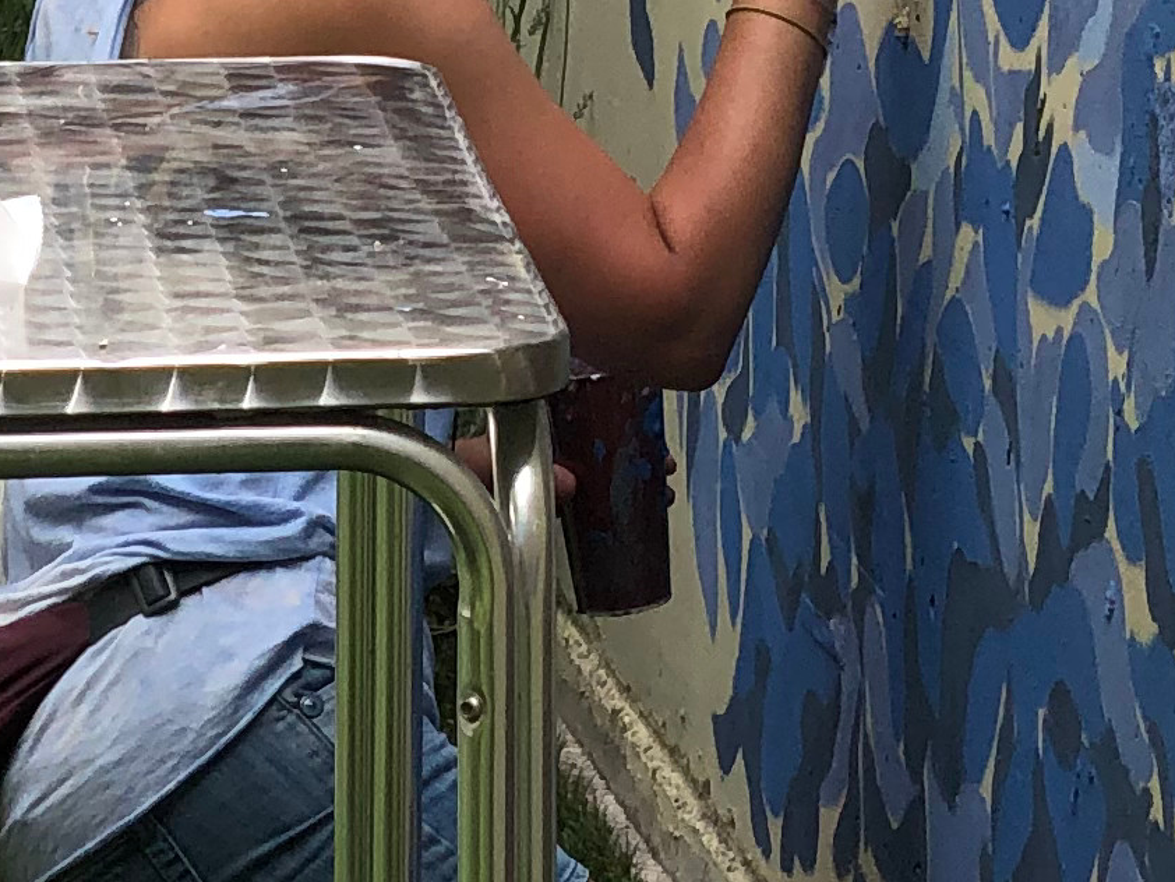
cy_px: -1094
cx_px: 1391
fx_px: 8454
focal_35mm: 249
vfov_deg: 5.8
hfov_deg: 7.9
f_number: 2.4
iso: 16
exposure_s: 1/366
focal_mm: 6
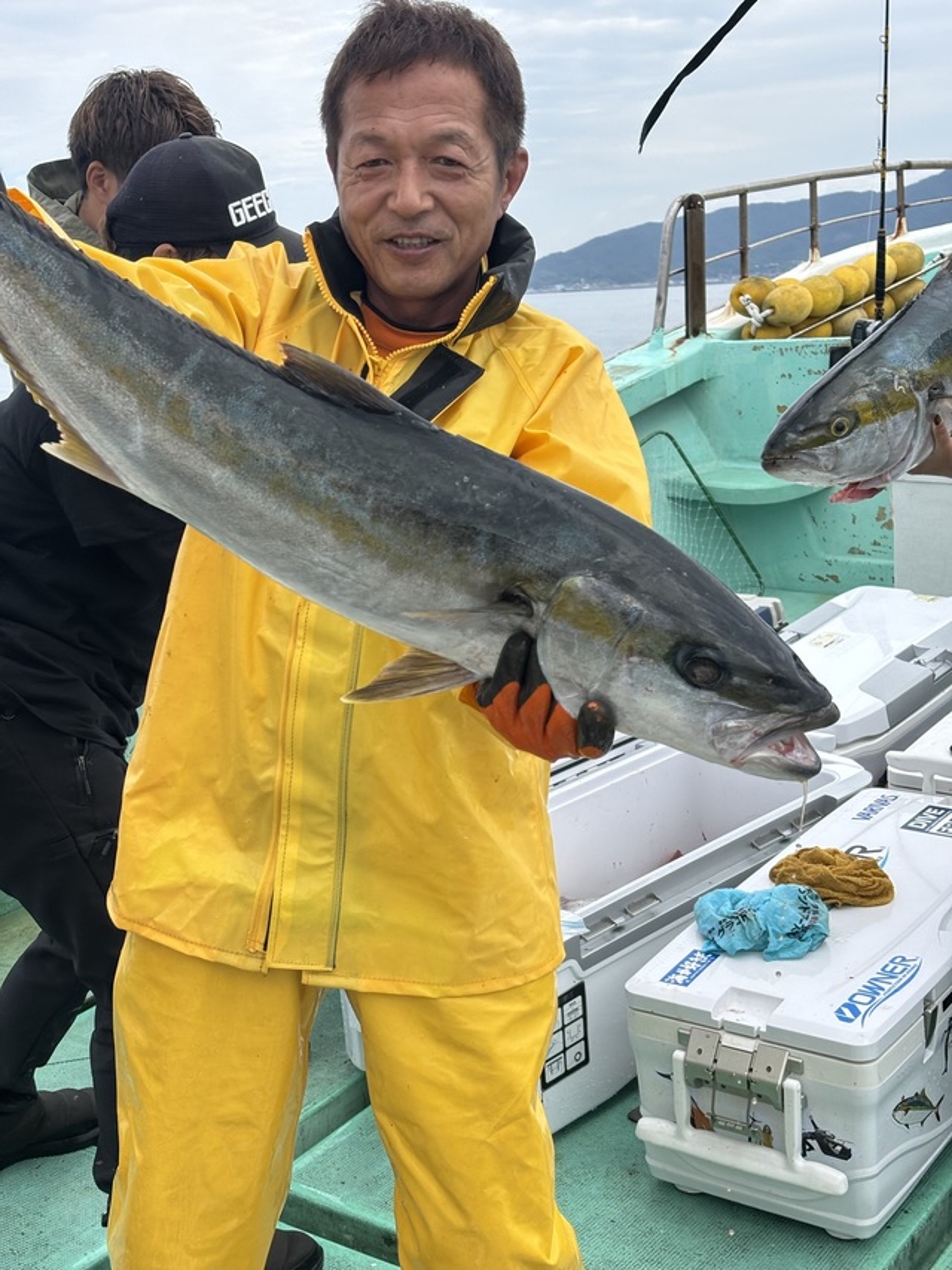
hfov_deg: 28.0
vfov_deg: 36.8
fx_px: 1908
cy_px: 635
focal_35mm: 52
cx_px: 476
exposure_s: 1/1027
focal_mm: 5.96
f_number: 1.6
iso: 32
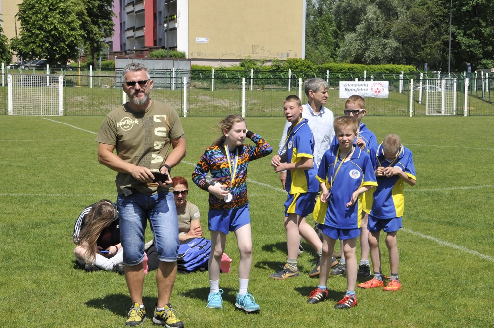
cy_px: 164
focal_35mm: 87
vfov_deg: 15.7
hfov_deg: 23.4
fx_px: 1192
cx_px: 247
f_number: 14
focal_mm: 58
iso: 800
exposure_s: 1/800
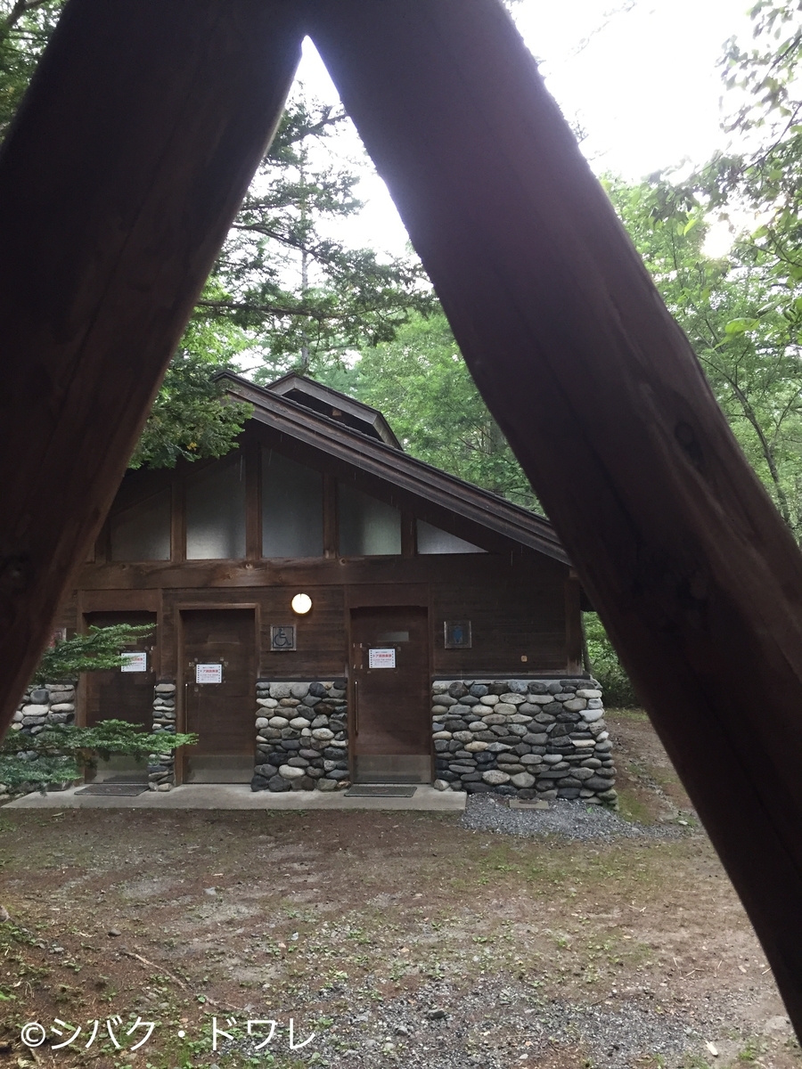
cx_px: 401
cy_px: 534
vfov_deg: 61.7
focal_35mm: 29
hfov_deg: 48.2
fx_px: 896
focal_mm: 4.15
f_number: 2.2
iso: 50
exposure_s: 1/30
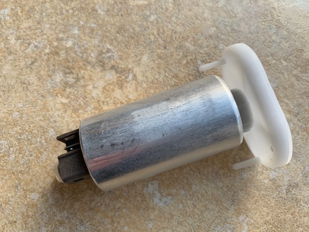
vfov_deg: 53.1
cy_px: 116
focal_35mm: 26
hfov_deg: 67.3
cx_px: 154
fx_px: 232
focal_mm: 4.25
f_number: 1.8
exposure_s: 1/121
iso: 64
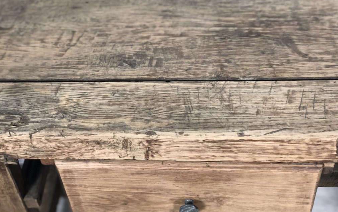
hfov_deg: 36.3
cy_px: 108
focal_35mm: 56
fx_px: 516
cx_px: 169
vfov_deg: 23.1
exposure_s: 1/25
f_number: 2.4
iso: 160
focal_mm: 6
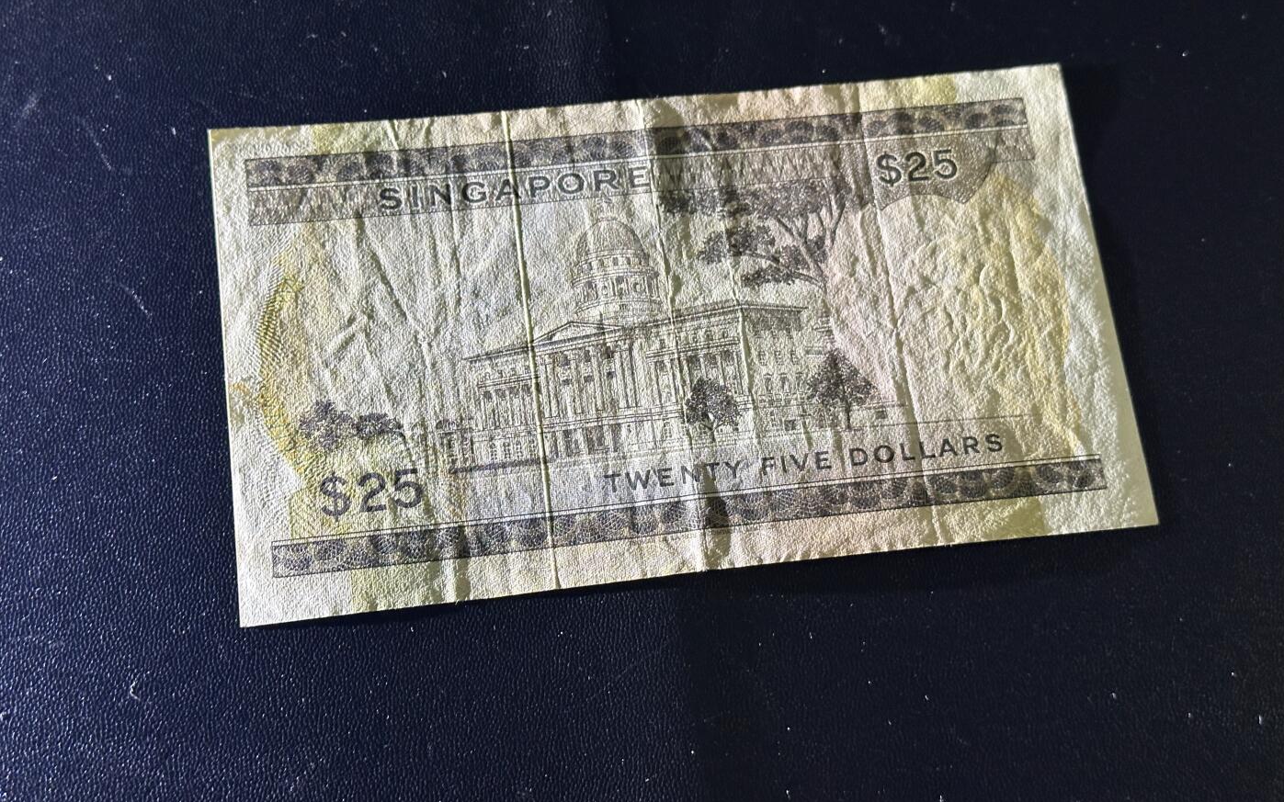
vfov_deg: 25.3
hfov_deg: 39.6
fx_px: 1785
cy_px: 377
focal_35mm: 51
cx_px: 642
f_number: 1.78
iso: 200
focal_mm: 6.86
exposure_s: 1/50
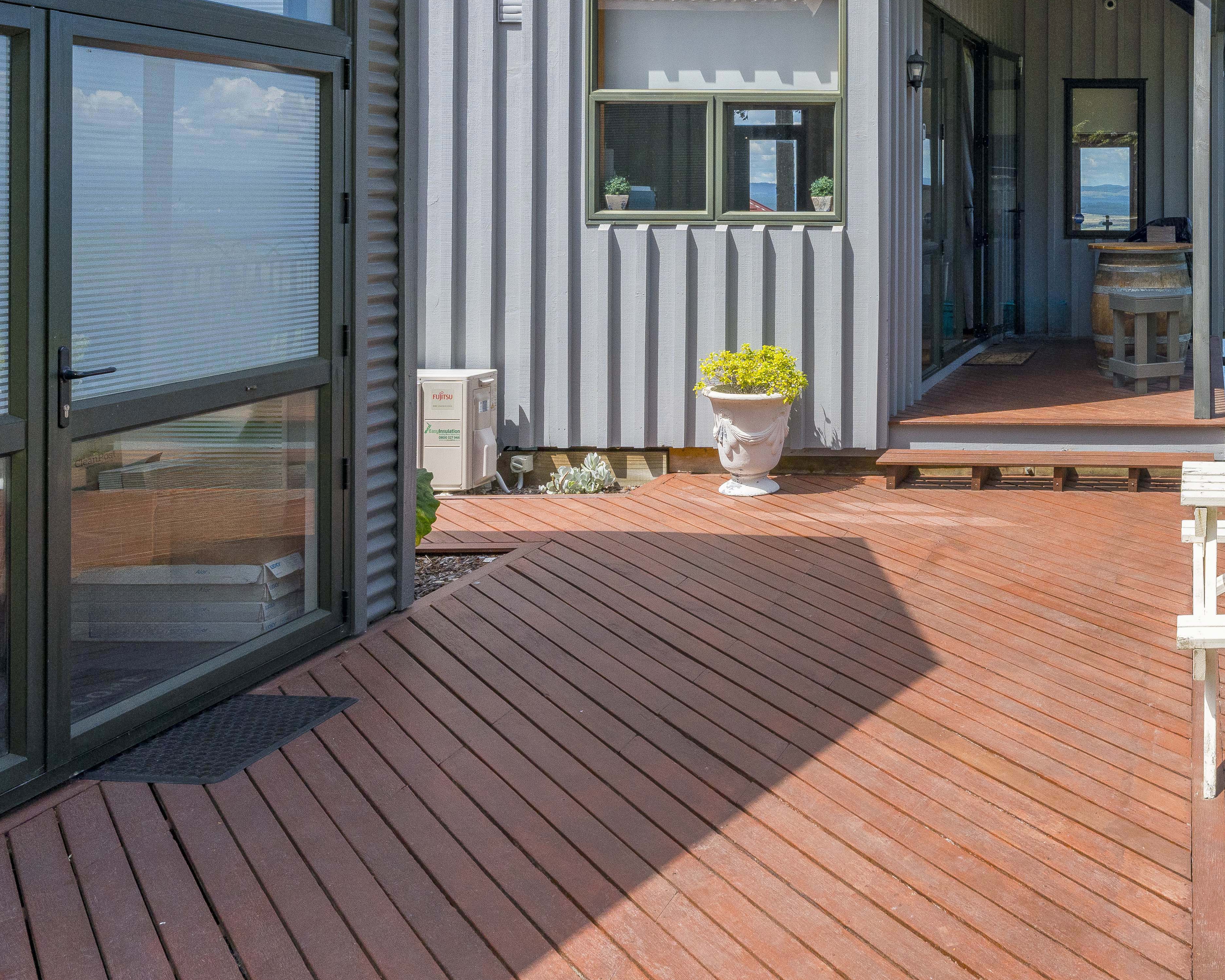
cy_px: 180
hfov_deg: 43.7
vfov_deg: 39.4
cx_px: 1199
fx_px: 1305
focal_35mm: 36
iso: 640
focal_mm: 18
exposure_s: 1/1000
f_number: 9
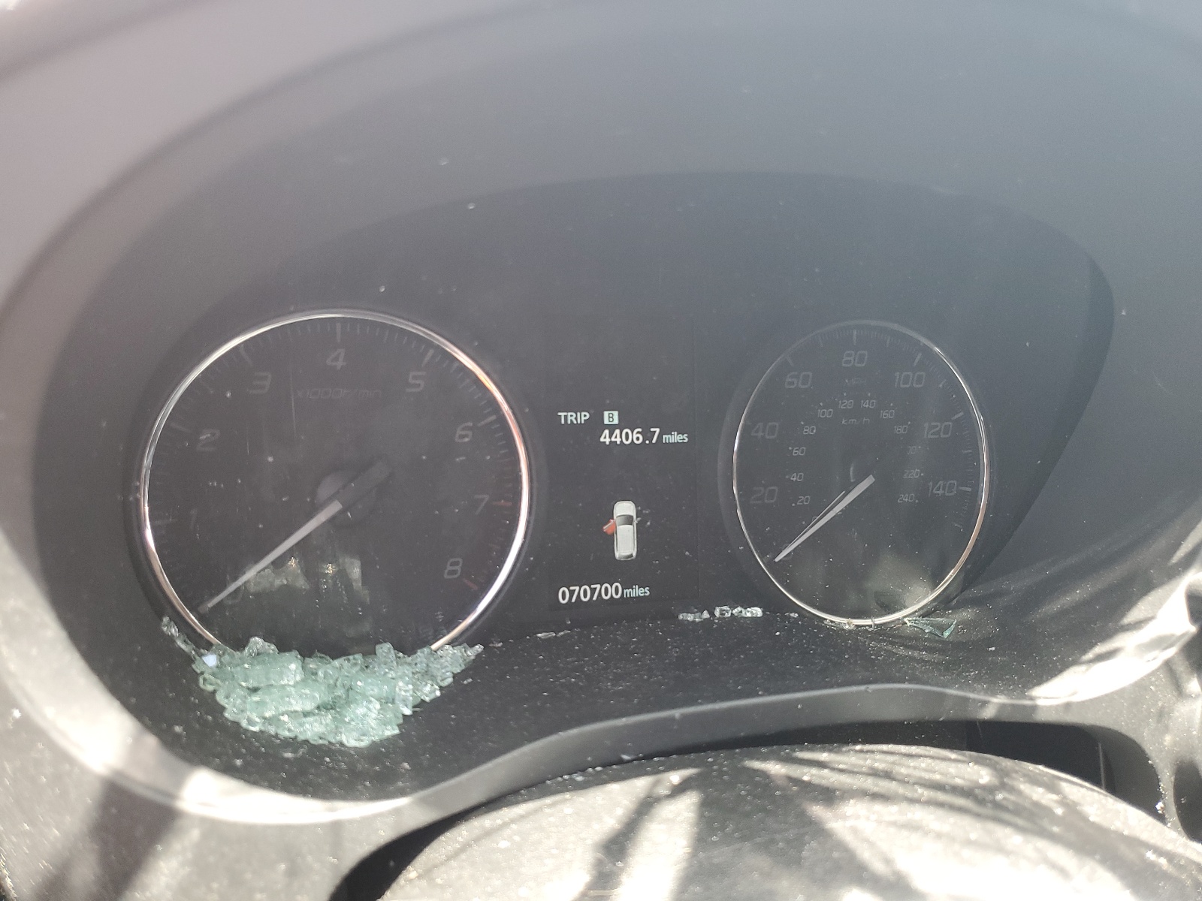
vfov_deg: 53.1
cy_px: 450
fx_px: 903
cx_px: 601
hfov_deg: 67.3
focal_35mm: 26
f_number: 1.5
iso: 72
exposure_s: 1/120
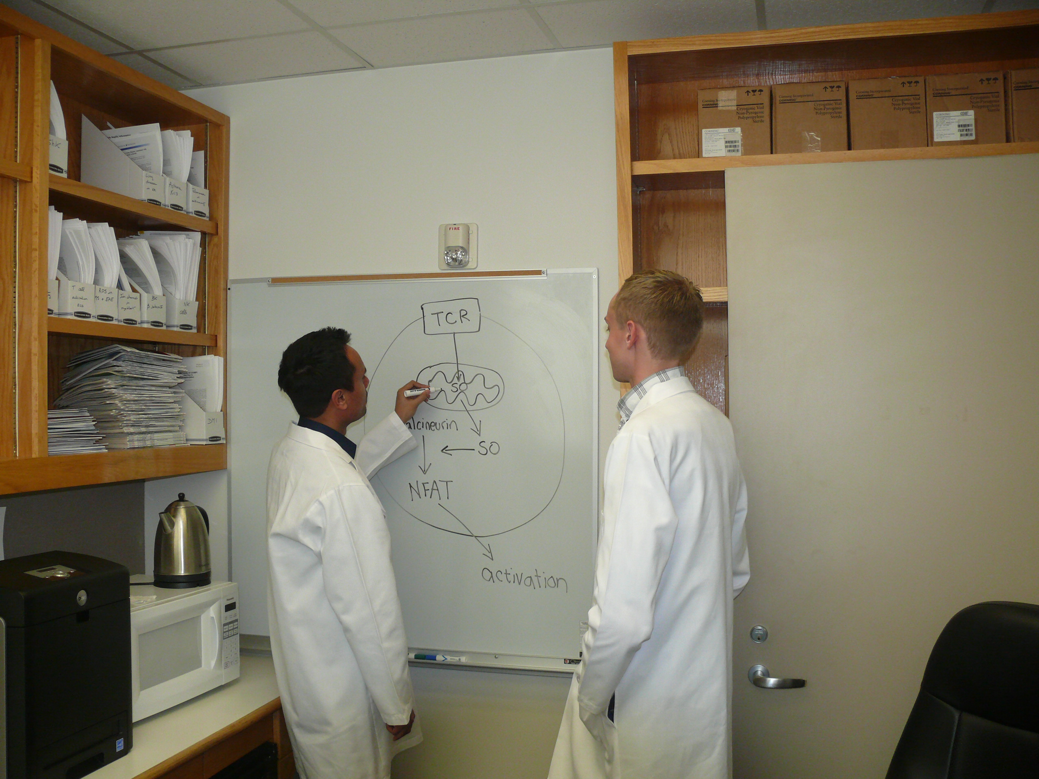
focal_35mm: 35
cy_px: 390
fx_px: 1051
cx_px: 520
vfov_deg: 40.7
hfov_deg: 52.6
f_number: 2.8
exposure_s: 1/100
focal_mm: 7.4
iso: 200
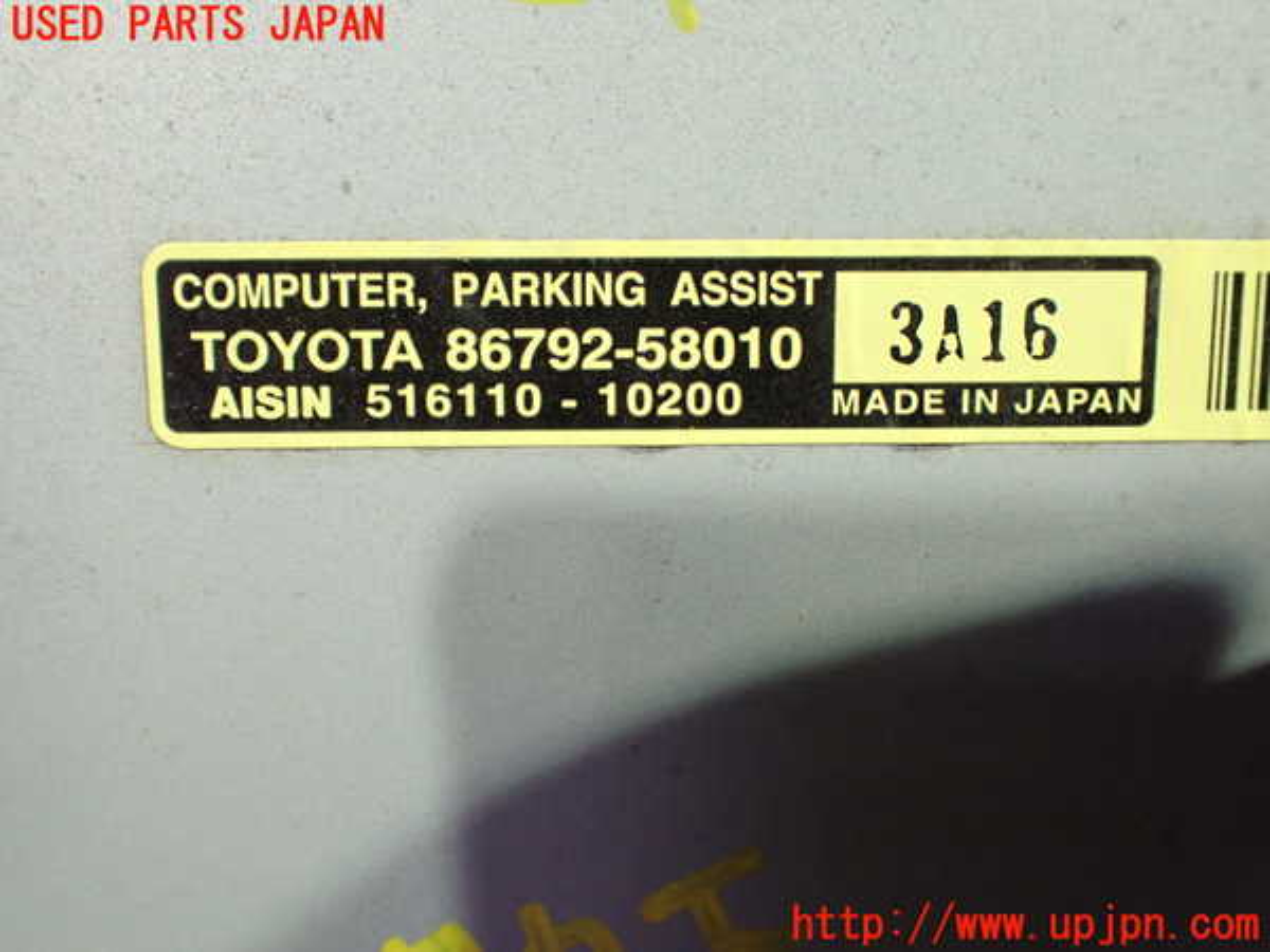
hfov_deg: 56.8
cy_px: 476
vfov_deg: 44.2
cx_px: 635
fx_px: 1174
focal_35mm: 32
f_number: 2.4
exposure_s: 1/40
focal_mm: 5.79
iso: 800
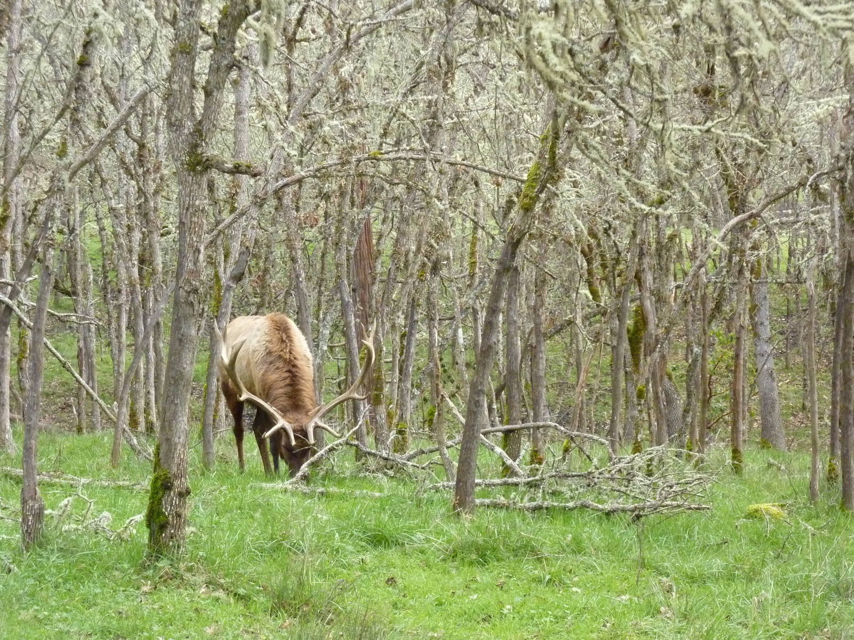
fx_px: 2220
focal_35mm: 90
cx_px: 427
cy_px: 320
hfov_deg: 21.8
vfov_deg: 16.4
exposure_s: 1/500
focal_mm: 14.7
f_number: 4.3
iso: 640
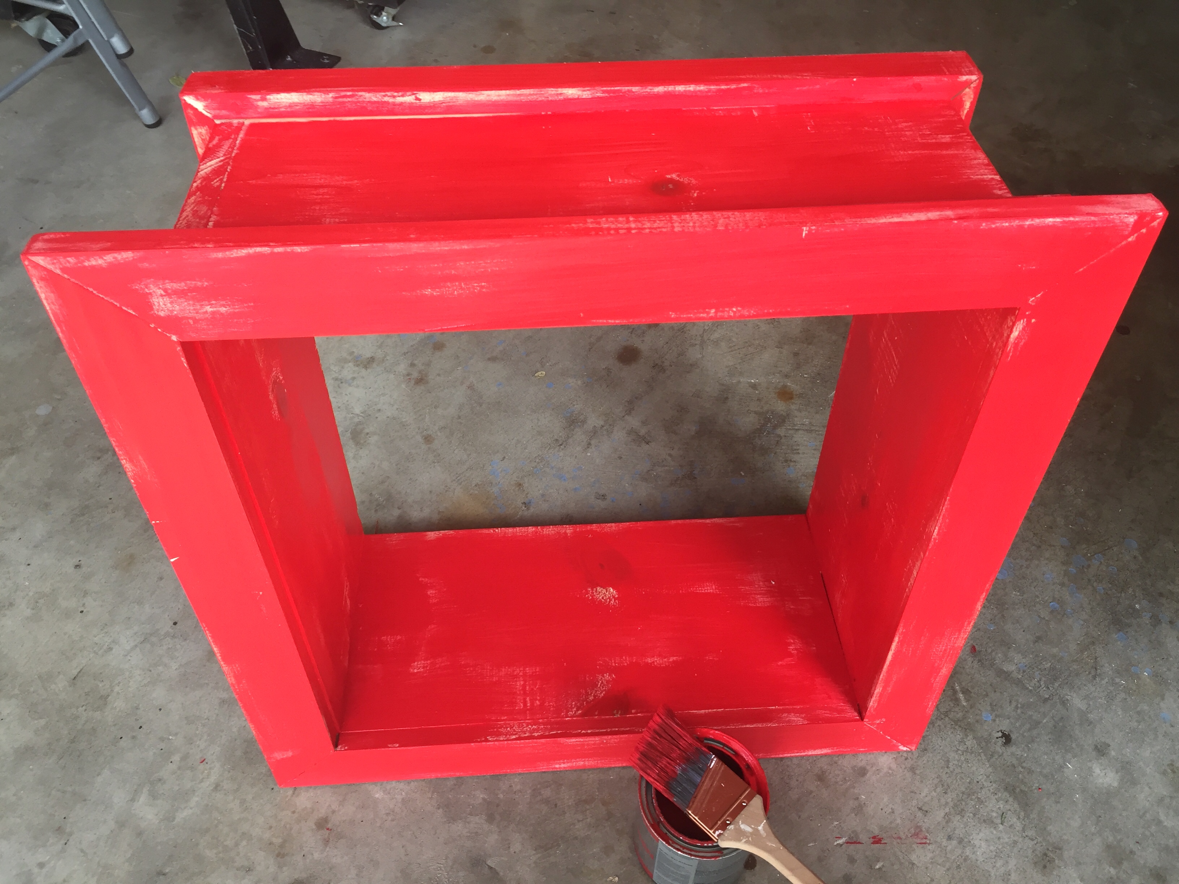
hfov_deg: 61.7
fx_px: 988
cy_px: 442
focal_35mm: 29
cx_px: 590
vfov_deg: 48.2
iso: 32
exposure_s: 1/40
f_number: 2.2
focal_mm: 4.15
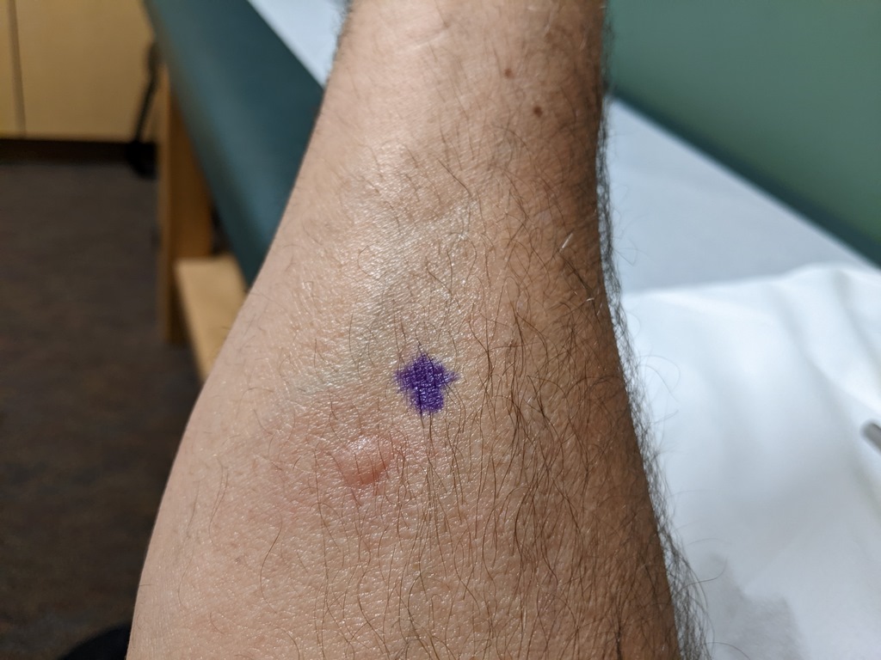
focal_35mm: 27
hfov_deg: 65.3
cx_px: 440
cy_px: 330
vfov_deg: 51.4
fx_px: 687
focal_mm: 4.44
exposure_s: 1/35.2
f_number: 1.8
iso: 146
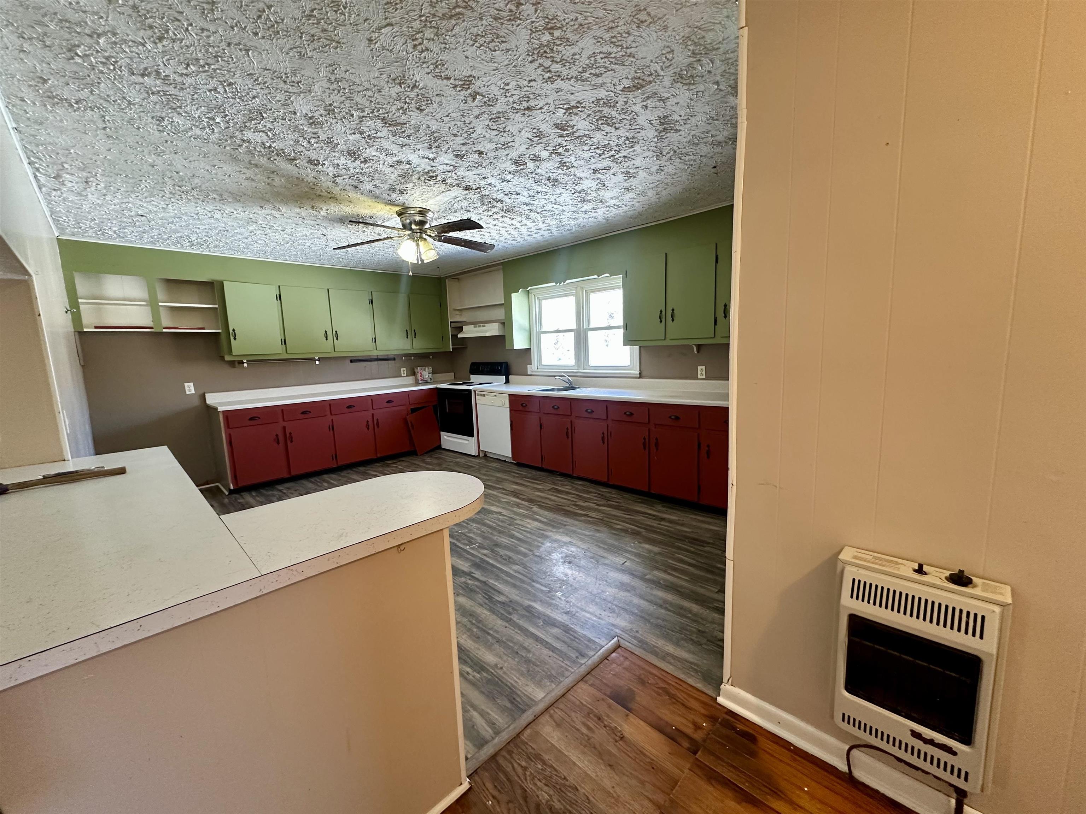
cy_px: 407
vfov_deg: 85.7
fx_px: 439
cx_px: 543
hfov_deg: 102.1
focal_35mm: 14
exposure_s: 1/60
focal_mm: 2.22
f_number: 2.2
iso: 250
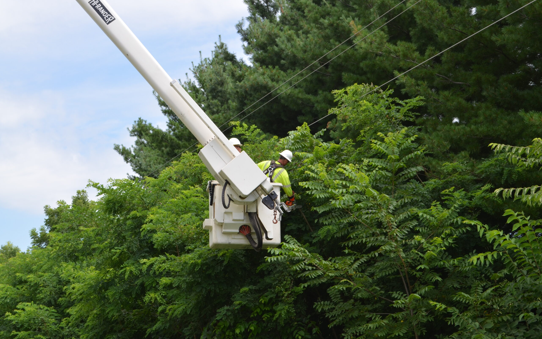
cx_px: 271
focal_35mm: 52
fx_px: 768
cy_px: 164
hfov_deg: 38.9
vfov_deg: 24.9
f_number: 8
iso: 200
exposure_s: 1/250
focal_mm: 34
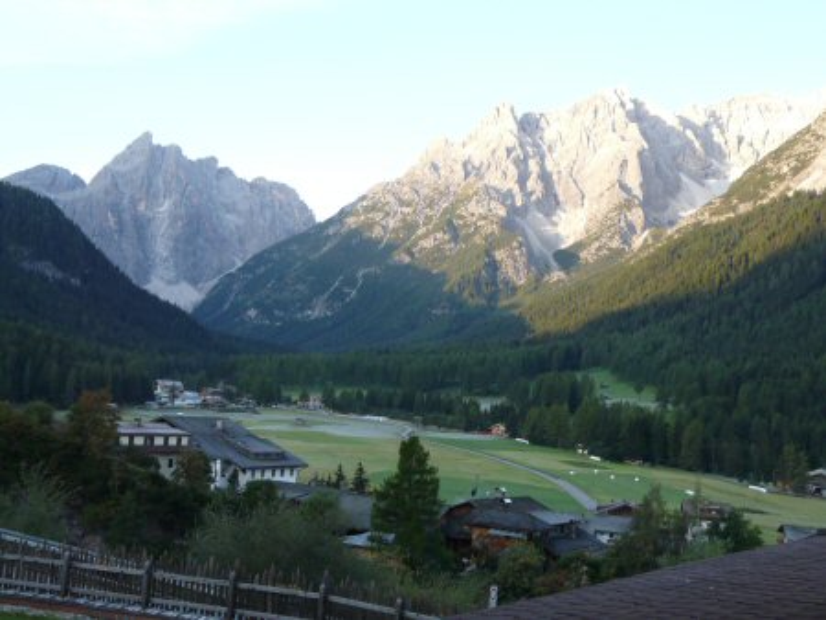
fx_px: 1074
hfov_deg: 42.1
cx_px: 413
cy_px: 310
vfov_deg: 32.2
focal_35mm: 45
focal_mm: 7.4
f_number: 3.6
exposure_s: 1/160
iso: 160
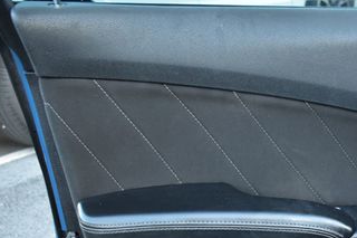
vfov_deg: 18.5
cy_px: 230
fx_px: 714
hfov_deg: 26.7
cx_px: 348
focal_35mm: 72
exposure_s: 1/10
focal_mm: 24
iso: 1600
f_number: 4
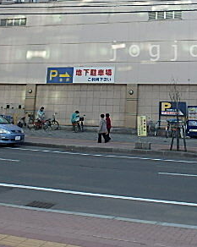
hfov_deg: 32.2
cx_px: 167
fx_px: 328
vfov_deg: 39.6
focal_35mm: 45
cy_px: 51
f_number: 3.5
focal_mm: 3.7
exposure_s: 1/500
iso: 125
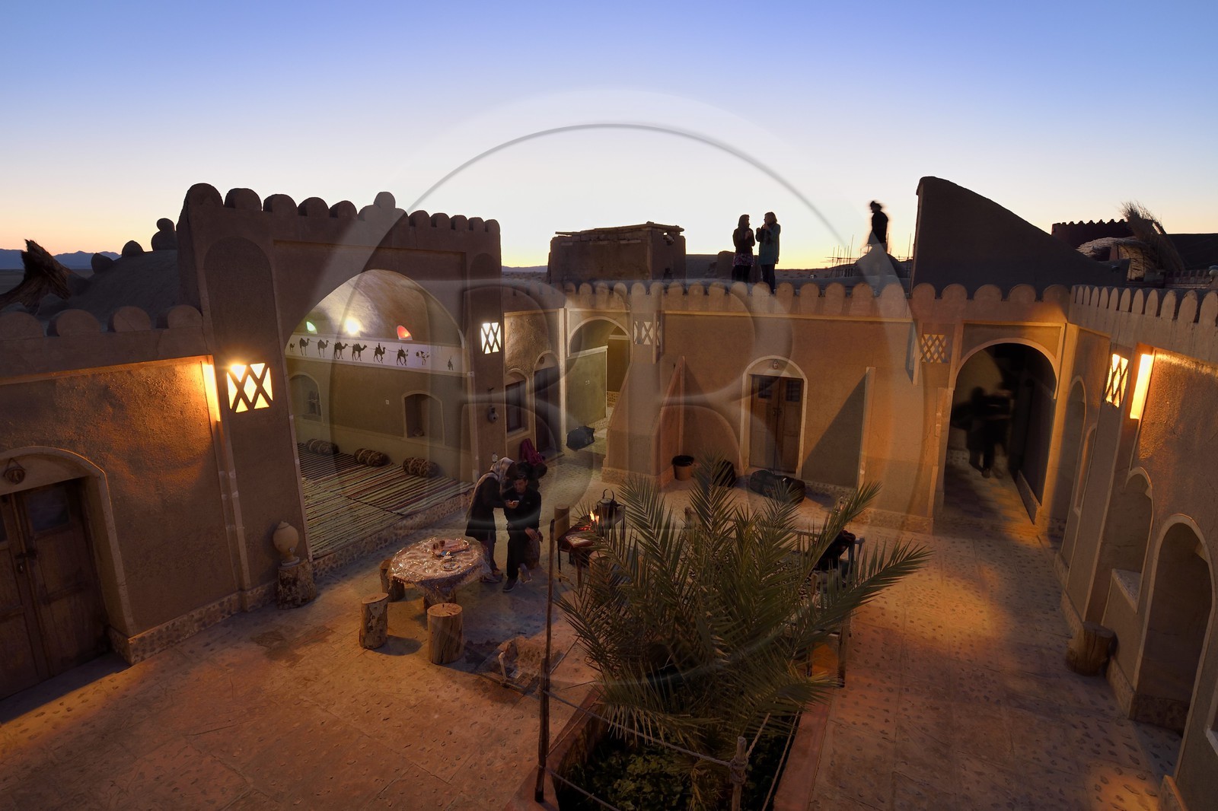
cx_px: 609
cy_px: 406
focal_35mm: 16
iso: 400
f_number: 5.6
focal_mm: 16
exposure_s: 1/4
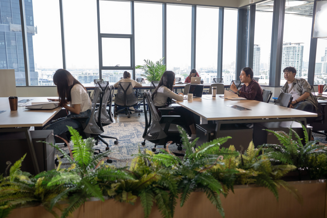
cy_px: 109
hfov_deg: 58.7
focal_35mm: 32
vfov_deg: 41.1
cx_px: 164
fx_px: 291
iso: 400
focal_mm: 32
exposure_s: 1/160
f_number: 3.2
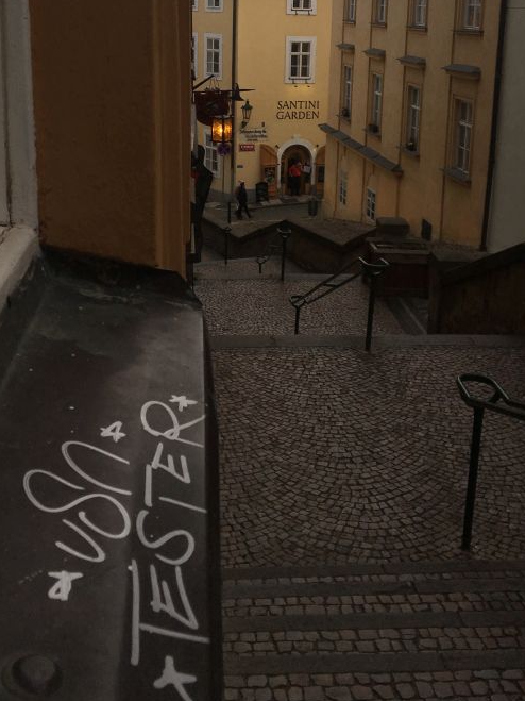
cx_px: 239
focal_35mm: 44
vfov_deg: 42.0
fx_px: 890
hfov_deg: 32.8
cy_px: 198
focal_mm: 4.15
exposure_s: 1/705
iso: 25
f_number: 2.2
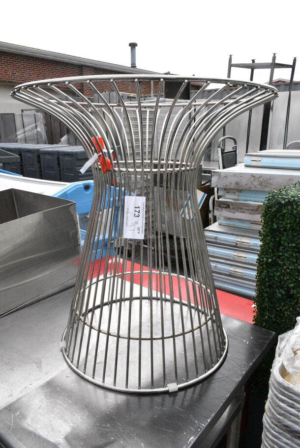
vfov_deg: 67.3
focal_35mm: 27
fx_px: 337
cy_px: 224
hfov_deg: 48.0
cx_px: 150
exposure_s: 1/800
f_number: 14
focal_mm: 18
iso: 6400
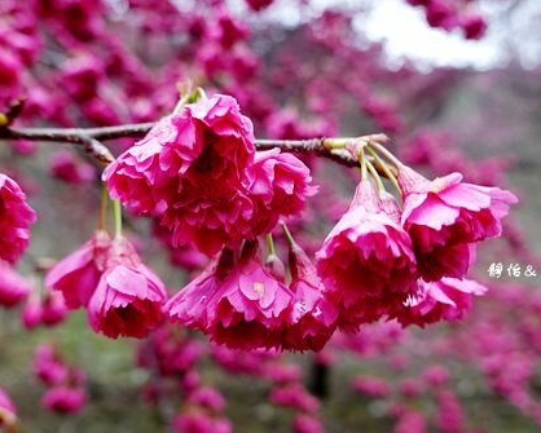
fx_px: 561
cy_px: 241
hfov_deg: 51.5
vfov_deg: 42.2
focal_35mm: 35
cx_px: 268
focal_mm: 9
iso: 125
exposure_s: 1/80
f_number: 2.8
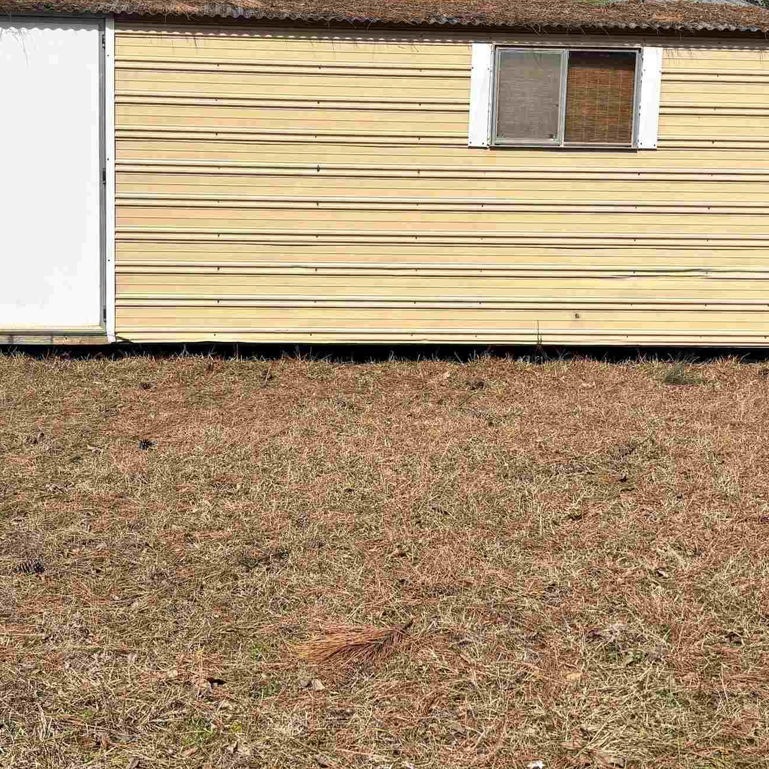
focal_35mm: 54
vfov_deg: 31.5
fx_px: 1357
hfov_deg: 31.6
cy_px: 304
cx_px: 336
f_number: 1.6
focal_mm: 5.96
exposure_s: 1/5076
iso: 50
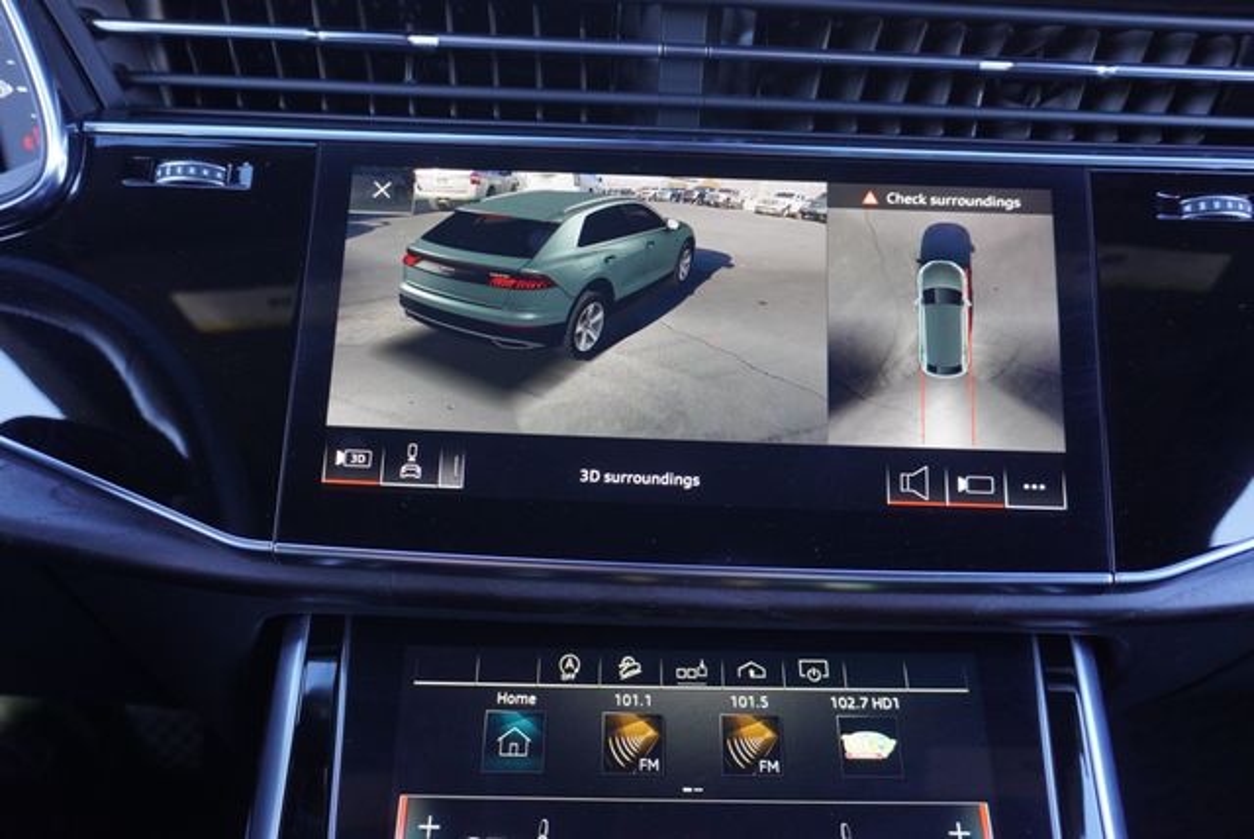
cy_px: 420
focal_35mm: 30
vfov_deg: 43.7
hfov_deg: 61.9
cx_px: 627
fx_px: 1046
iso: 1000
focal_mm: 20
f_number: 4
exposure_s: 1/160
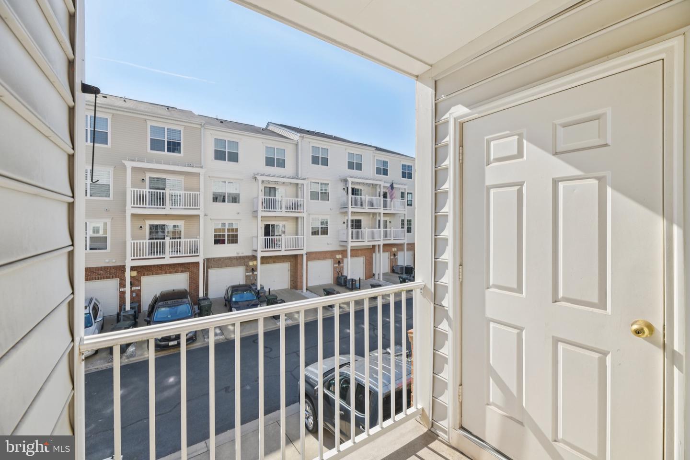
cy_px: 230
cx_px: 345
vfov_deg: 81.2
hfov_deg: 104.3
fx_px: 268
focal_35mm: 14
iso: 100
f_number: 8
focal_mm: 14
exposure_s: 1/320
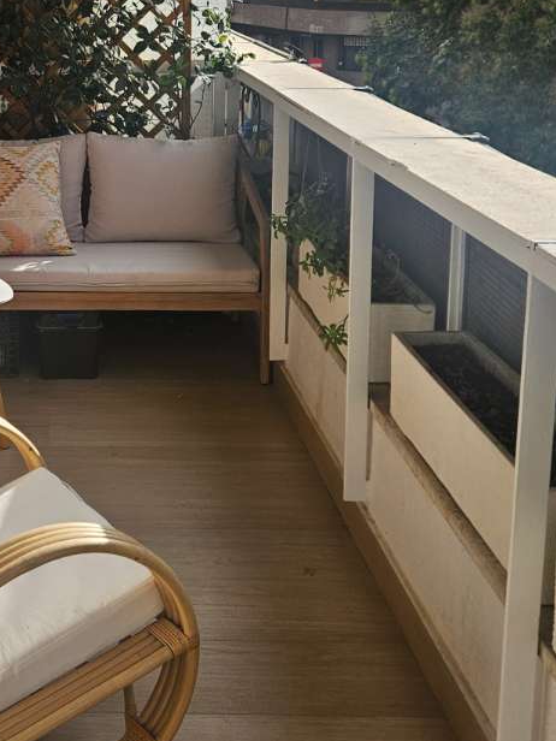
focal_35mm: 56
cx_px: 61
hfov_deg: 25.3
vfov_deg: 33.6
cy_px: 179
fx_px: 1199
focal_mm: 5.4
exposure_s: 1/878
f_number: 1.8
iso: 25
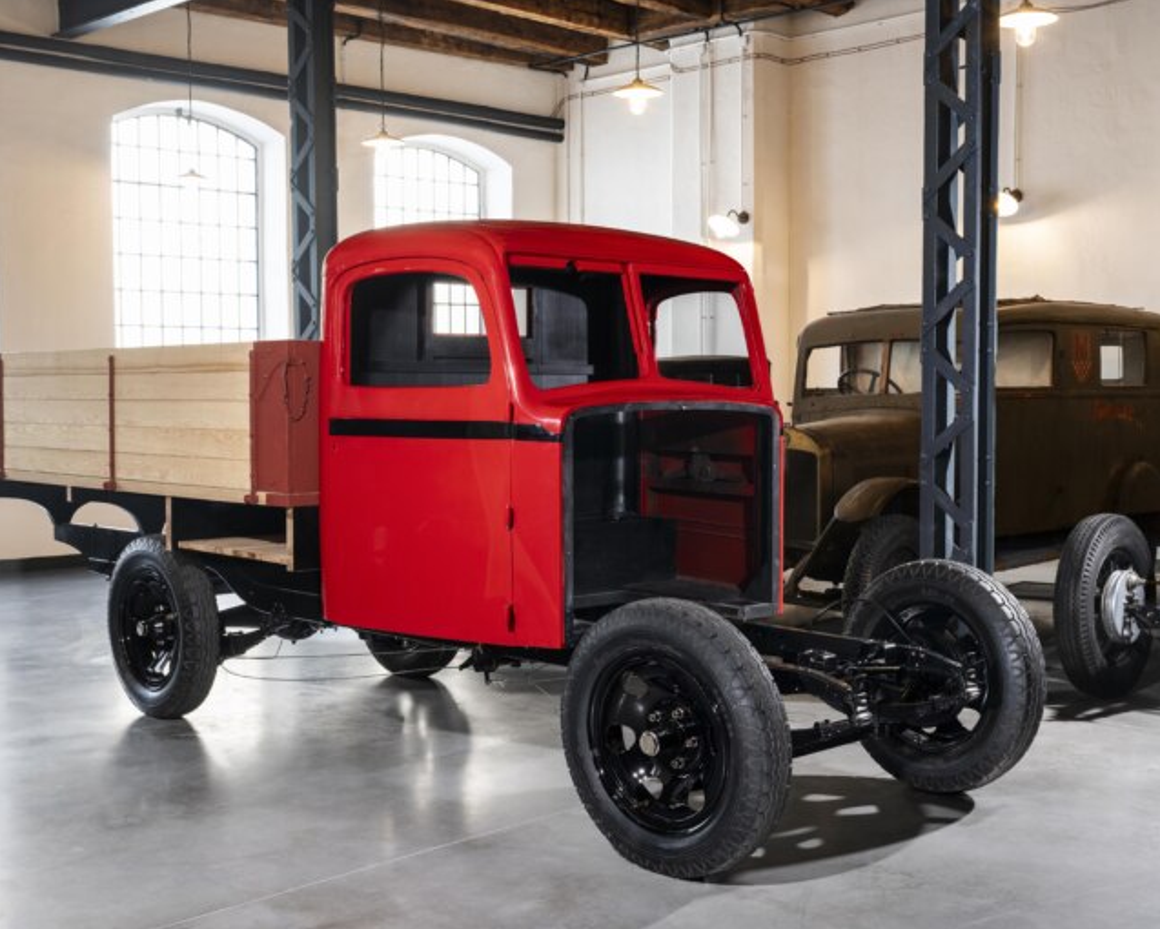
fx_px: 1477
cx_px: 579
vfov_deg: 34.9
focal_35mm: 43
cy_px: 464
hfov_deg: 42.9
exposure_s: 1.6
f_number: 10
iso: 100
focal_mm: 38
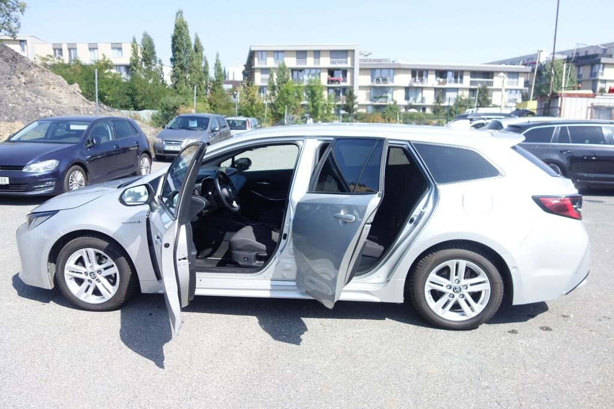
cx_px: 307
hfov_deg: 65.5
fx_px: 478
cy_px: 204
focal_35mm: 28
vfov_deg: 46.4
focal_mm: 10.4
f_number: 1.8
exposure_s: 1/2000
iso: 125
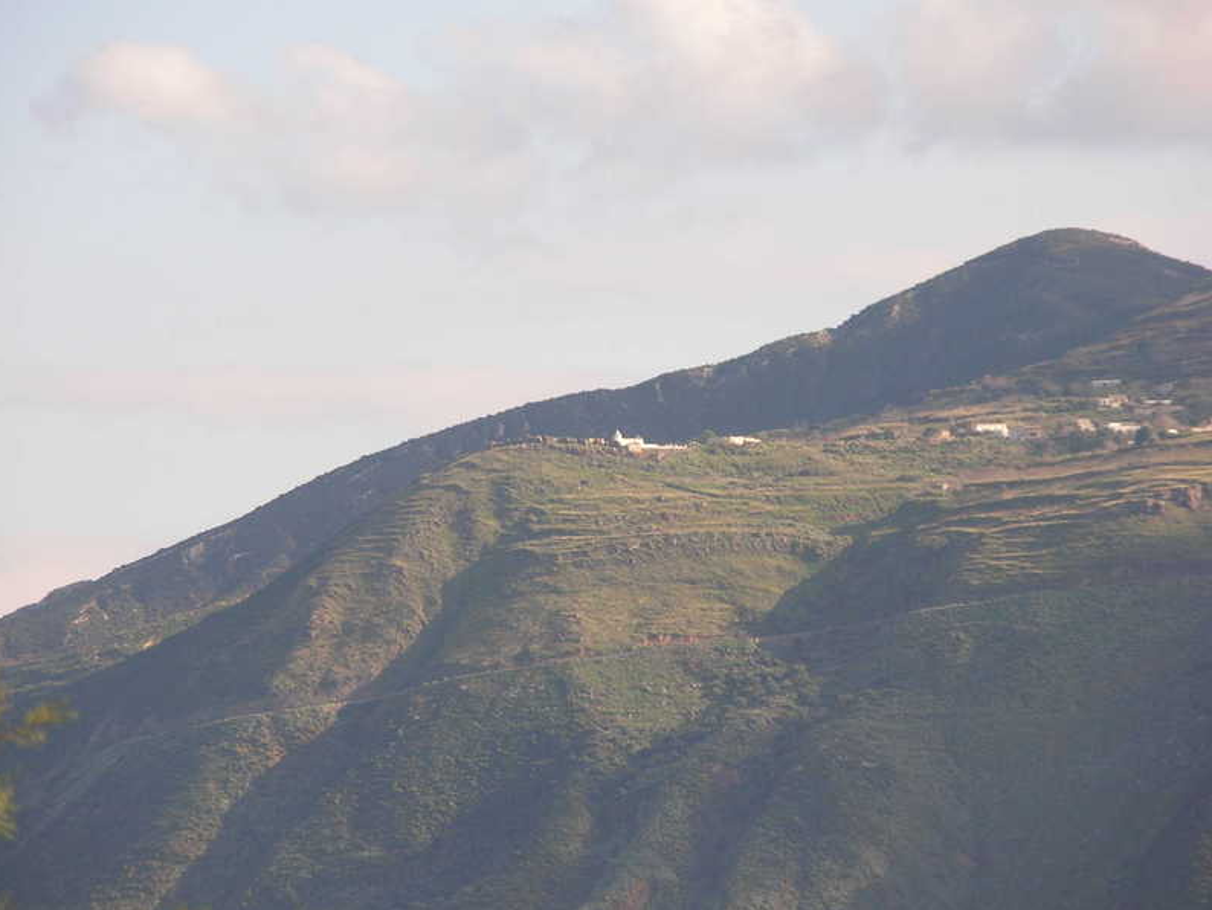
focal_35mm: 305
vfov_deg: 4.9
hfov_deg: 6.5
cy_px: 456
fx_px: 10682
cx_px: 603
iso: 50
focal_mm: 50
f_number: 4.4
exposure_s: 1/266
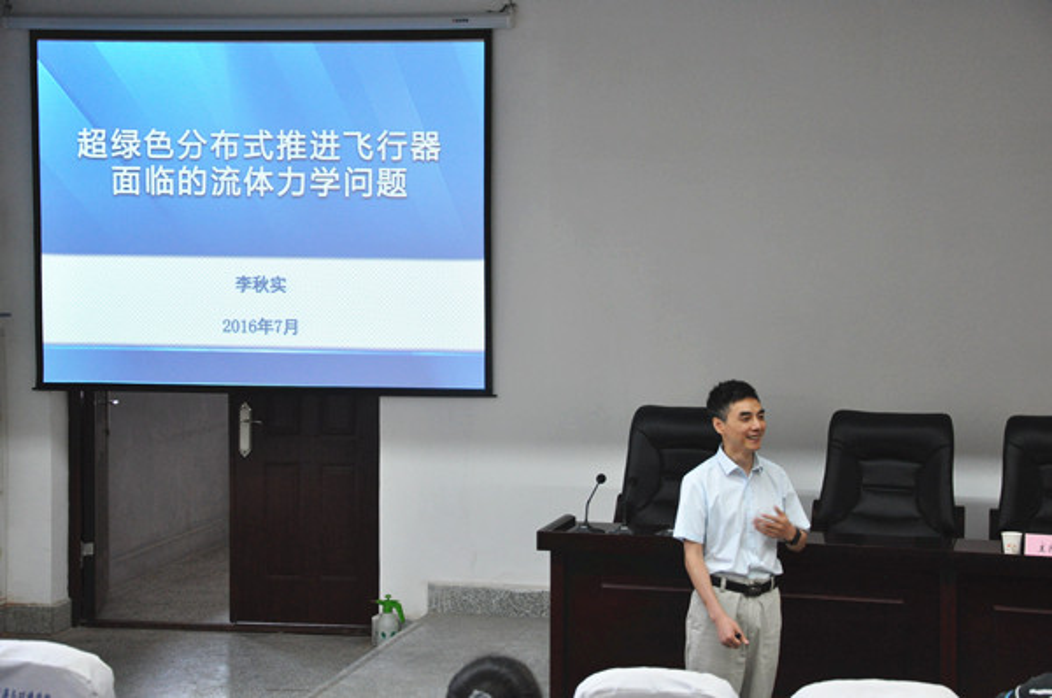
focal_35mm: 75
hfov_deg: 27.0
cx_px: 526
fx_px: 2188
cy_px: 349
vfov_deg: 18.1
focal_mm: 50
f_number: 5
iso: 1250
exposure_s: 1/60
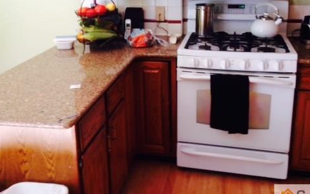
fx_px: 397
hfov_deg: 42.6
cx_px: 149
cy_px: 53
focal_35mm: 47
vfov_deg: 27.2
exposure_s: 1/20
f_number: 2.4
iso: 50
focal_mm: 4.12
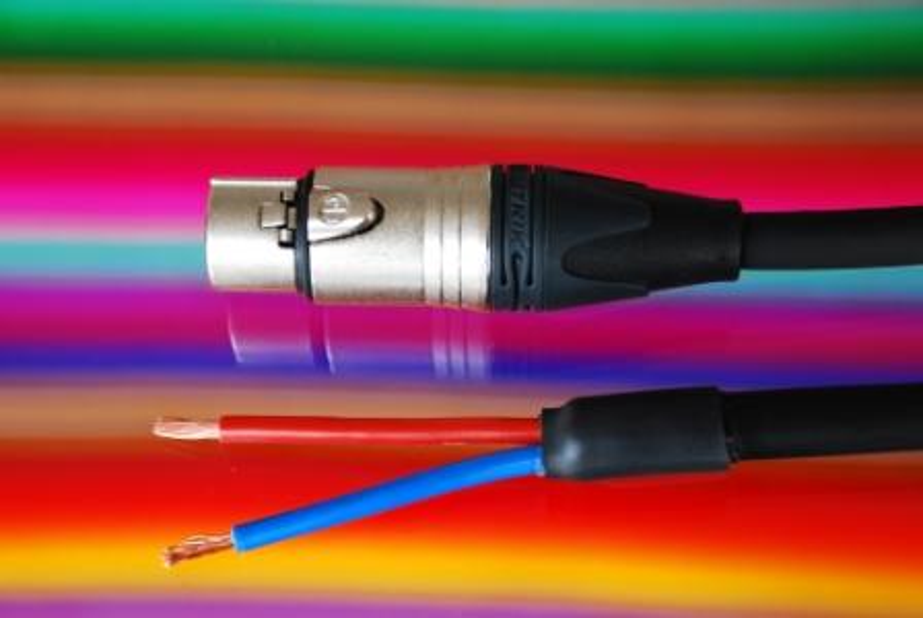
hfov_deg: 19.4
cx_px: 462
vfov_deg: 13.1
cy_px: 309
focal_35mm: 105
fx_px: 2696
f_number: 5.6
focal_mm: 70
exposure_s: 1/10
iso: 500
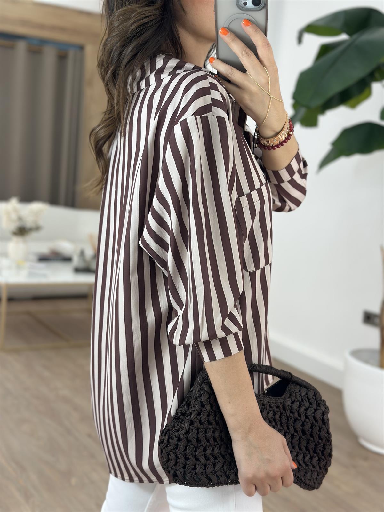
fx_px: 710
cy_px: 256
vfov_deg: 39.7
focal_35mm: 48
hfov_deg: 30.3
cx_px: 192
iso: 64
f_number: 1.78
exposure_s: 1/141
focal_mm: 6.86
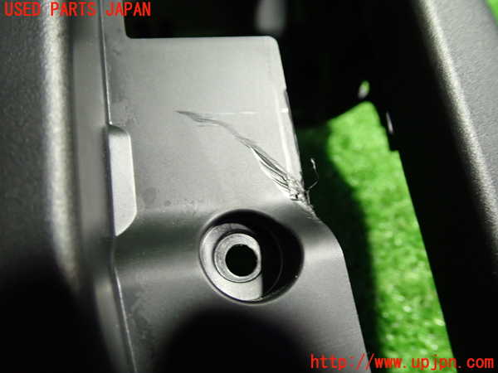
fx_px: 432
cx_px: 249
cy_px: 186
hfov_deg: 60.0
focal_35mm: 30
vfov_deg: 46.8
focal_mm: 5.4
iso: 500
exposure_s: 1/30
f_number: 2.3
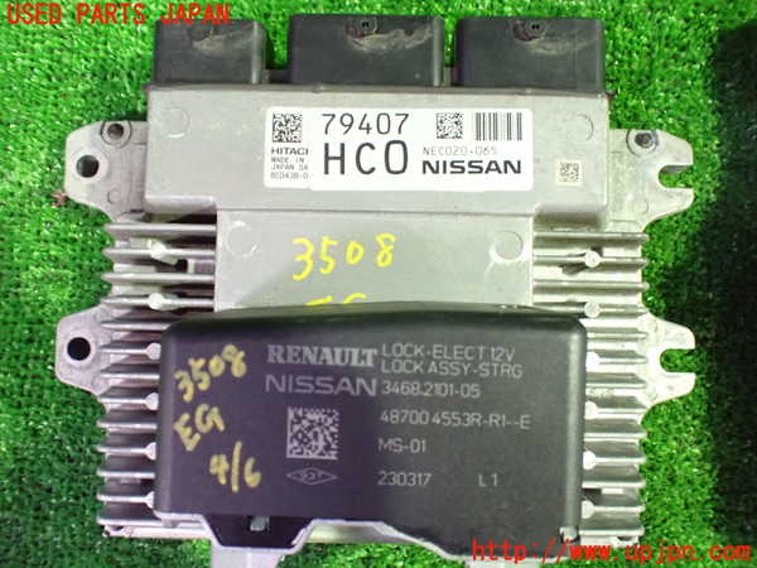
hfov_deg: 60.0
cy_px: 284
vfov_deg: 46.8
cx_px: 378
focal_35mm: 30
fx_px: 656
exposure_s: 1/30
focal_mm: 5.4
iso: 1250
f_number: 2.3
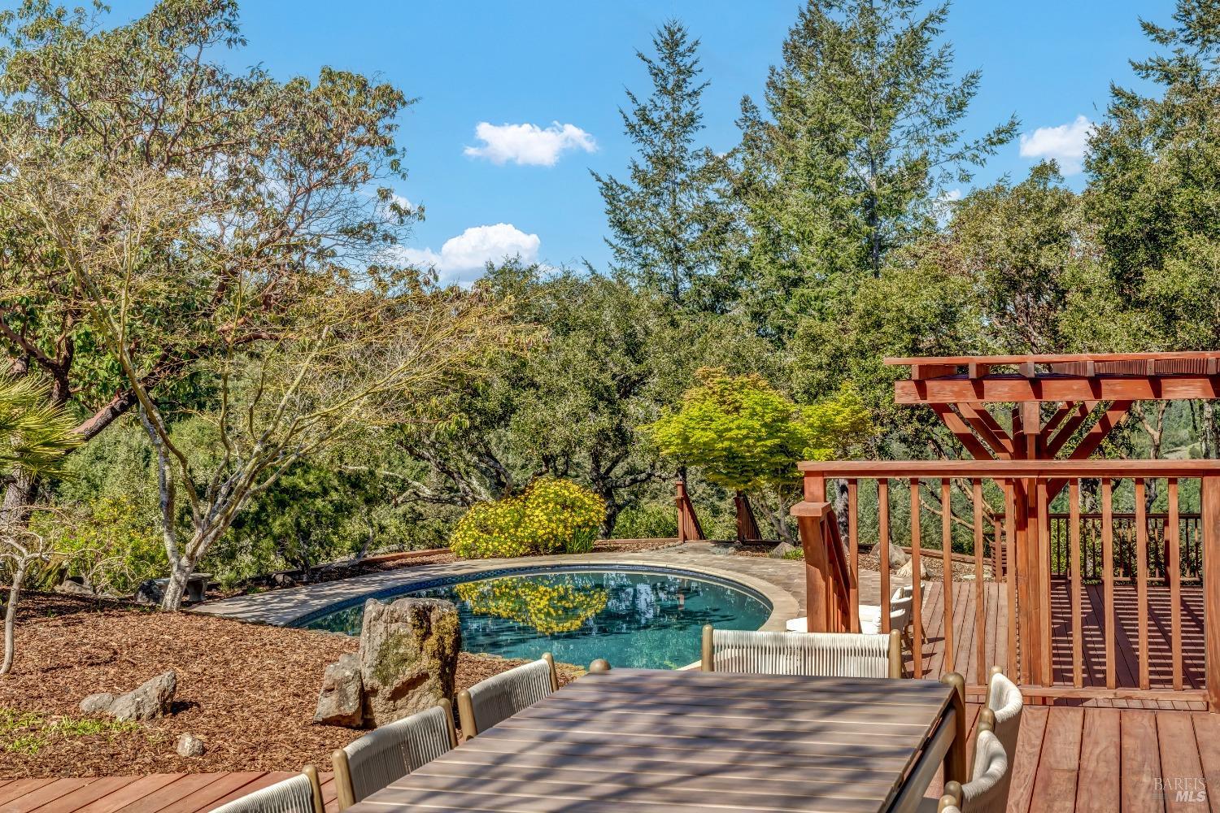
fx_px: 1389
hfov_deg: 47.4
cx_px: 610
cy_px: 406
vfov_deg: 32.6
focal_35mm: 41
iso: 125
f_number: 13
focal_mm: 41
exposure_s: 1/160
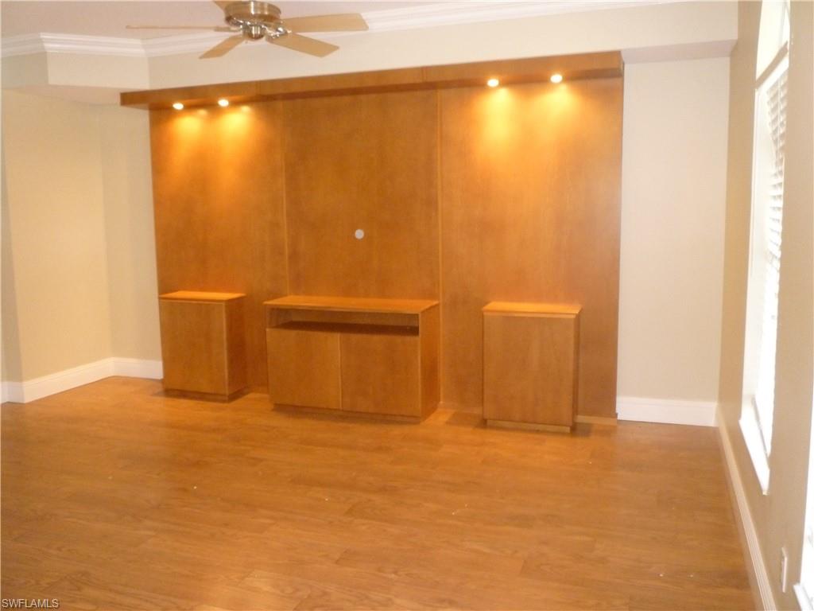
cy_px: 306
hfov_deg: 61.7
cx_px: 407
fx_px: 682
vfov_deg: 48.2
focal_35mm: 29
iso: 500
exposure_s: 1/8
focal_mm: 5.2
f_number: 3.3
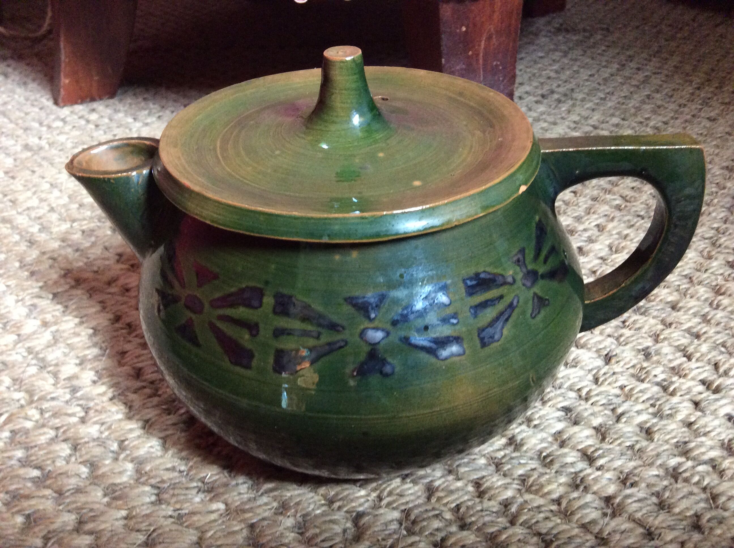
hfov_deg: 56.9
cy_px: 274
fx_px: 678
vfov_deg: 44.1
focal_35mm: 32
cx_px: 367
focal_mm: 3.3
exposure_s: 1/20
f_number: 2.4
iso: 250
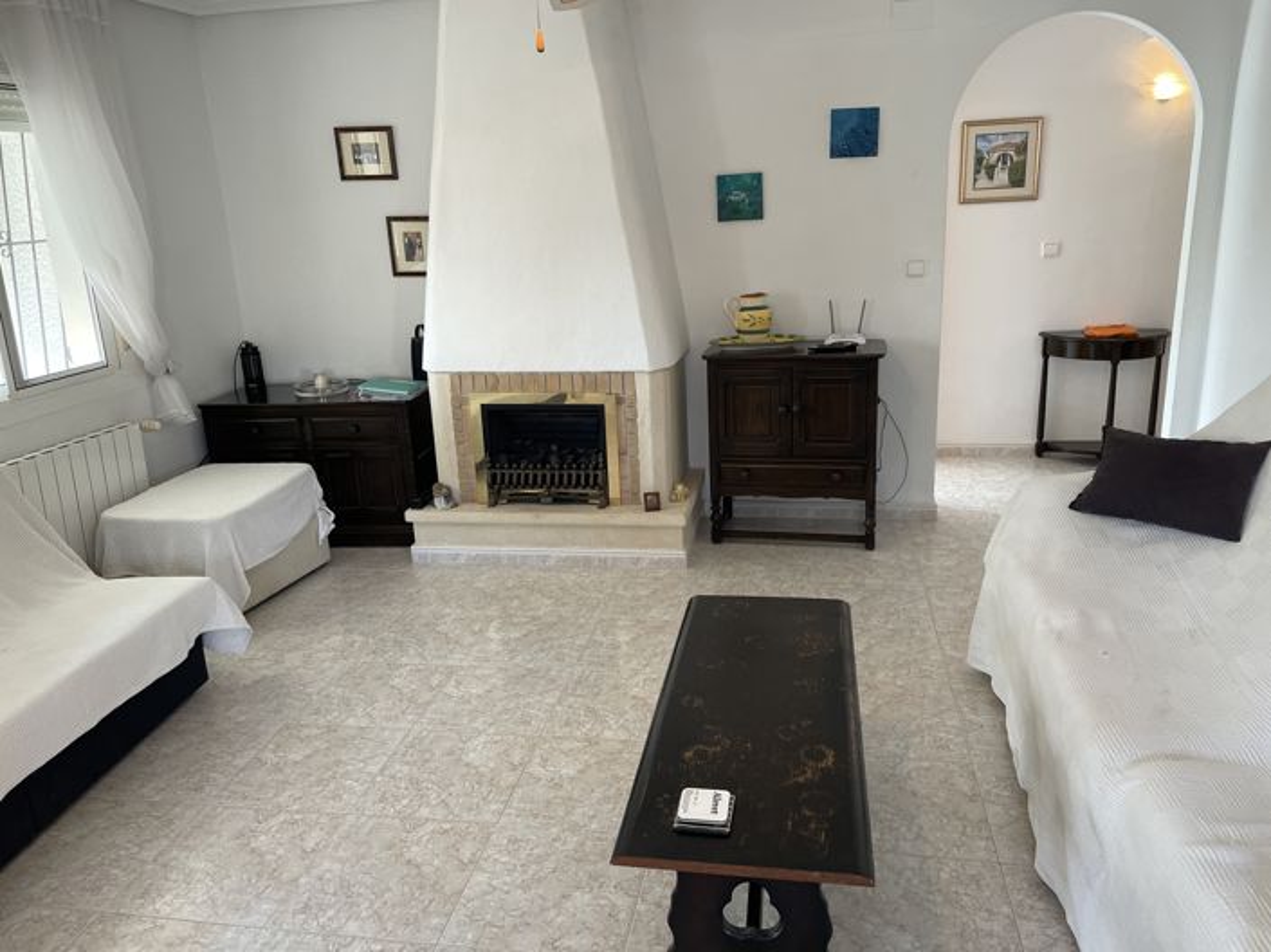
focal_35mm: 26
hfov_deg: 67.3
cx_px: 636
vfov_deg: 53.0
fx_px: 954
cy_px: 476
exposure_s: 1/100
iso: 125
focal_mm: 4.2
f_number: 1.6
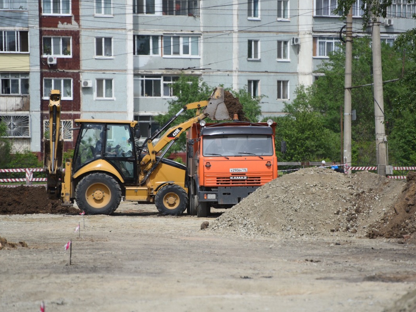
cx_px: 213
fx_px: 3917
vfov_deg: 4.6
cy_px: 156
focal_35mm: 326
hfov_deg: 6.1
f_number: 5.6
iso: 160
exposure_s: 1/800
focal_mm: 300
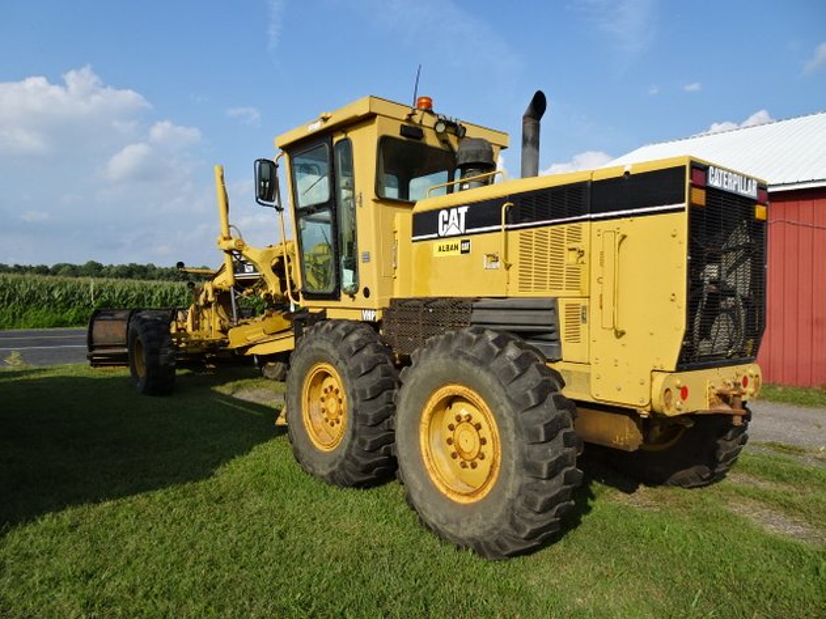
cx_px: 413
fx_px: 573
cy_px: 310
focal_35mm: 24
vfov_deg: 56.8
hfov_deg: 71.6
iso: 80
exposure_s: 1/800
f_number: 3.5
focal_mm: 4.1
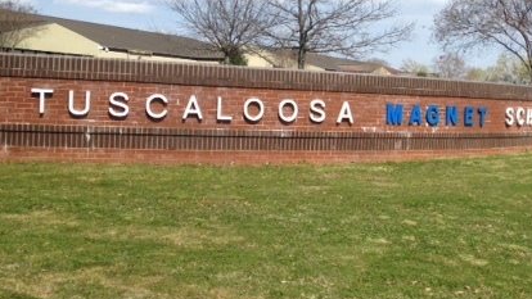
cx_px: 361
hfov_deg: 35.1
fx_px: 832
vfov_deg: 20.3
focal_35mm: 59
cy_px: 101
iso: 64
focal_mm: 4.28
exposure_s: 1/1842
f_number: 2.4
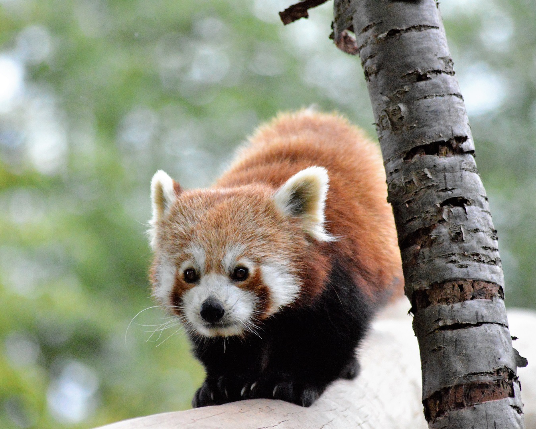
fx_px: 4045
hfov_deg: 7.6
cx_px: 272
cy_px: 214
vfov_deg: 6.1
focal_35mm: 255
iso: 6400
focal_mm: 150
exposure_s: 1/4000
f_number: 4.5
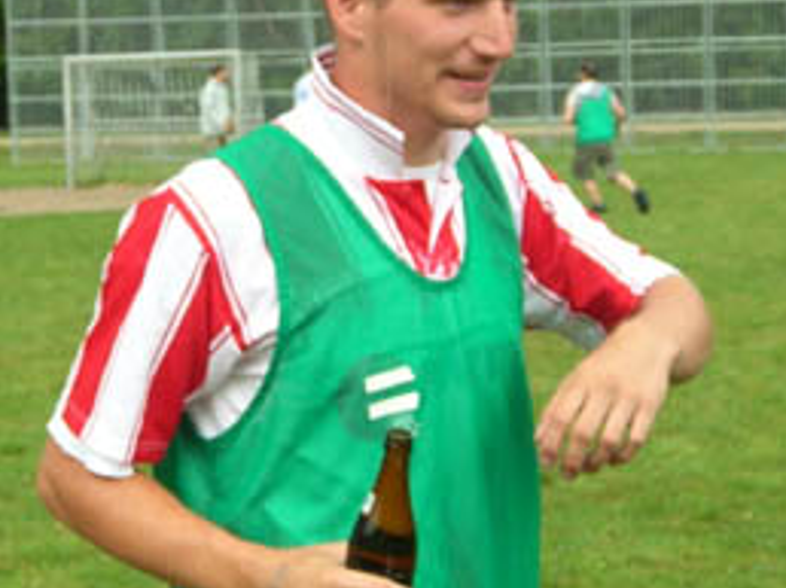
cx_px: 253
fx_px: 2745
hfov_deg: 16.3
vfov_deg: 12.2
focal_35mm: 121
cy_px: 303
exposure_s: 1/227
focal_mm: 8.7
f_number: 3
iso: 50
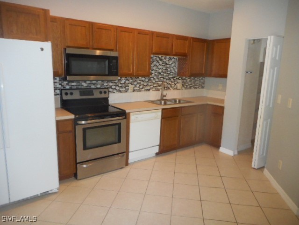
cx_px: 150
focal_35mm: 25
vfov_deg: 54.9
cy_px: 112
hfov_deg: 69.4
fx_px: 216
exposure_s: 1/25
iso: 450
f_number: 3.7
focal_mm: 4.5
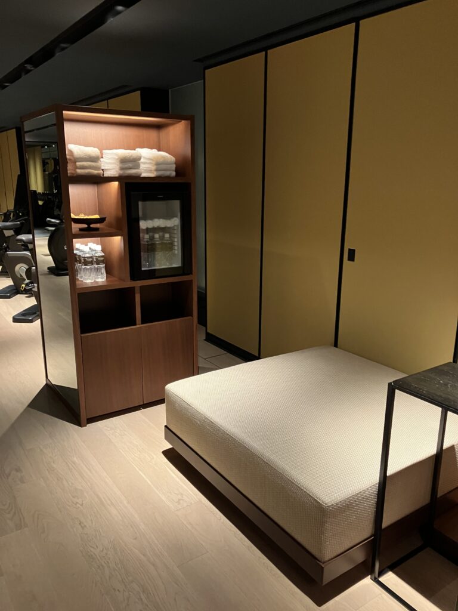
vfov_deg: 63.4
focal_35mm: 28
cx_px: 229
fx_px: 494
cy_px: 306
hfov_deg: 49.7
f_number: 1.8
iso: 400
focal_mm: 3.99
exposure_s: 1/30
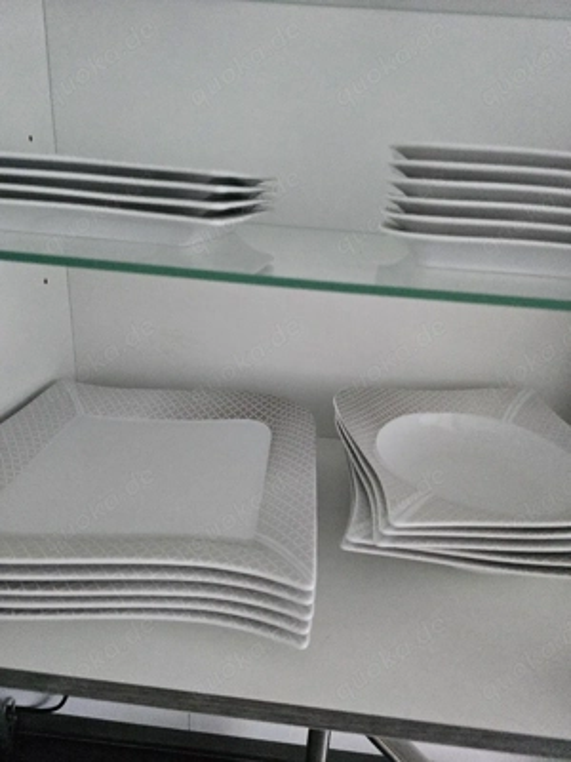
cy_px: 381
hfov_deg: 58.9
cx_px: 286
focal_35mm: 23
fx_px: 506
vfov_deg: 73.9
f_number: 1.7
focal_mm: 6.3
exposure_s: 1/100
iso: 1600
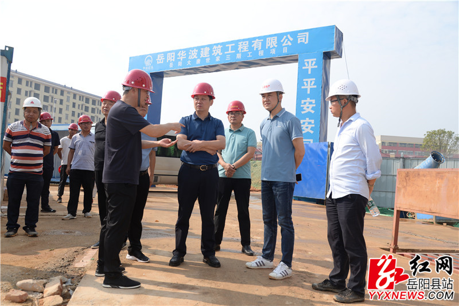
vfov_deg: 43.6
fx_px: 383
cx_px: 230
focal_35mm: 30
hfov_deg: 61.9
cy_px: 153
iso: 100
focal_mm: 30
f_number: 7.1
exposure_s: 1/200
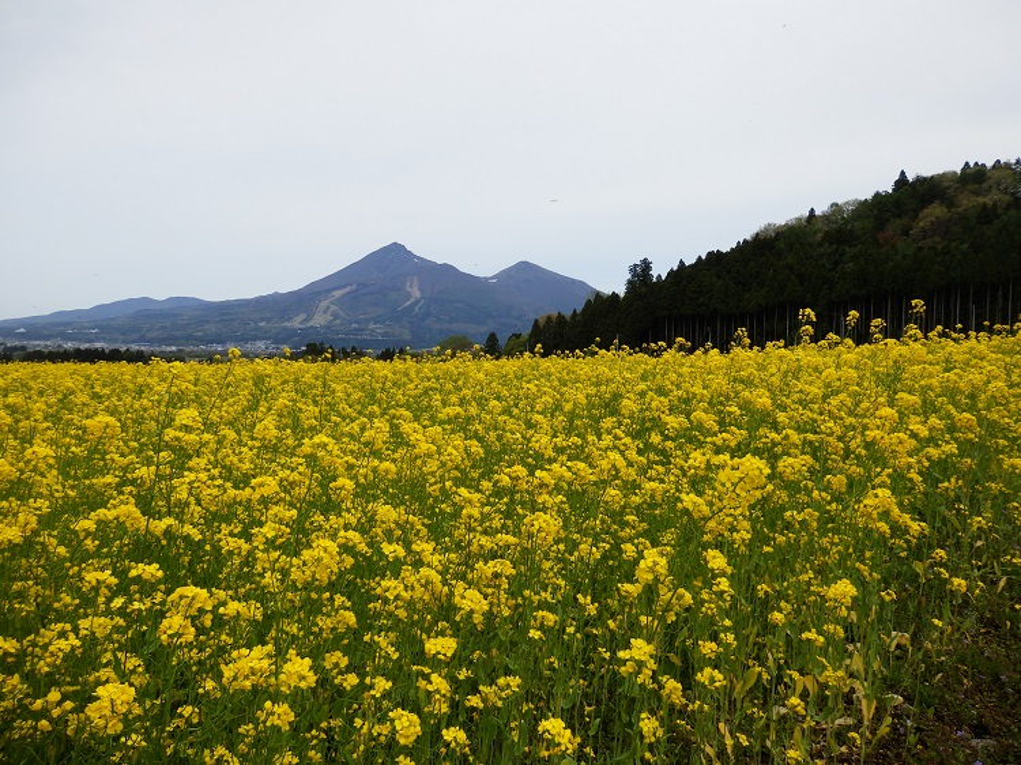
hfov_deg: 69.4
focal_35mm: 25
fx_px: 737
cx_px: 510
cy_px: 382
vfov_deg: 54.9
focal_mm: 4.5
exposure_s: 1/160
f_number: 8.7
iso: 80
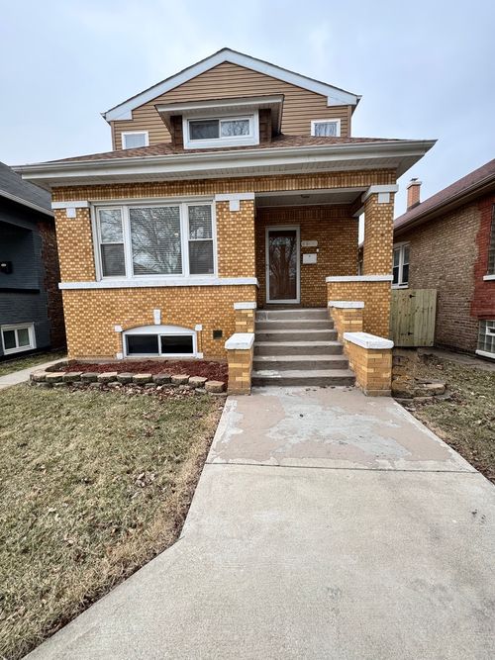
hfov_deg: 85.7
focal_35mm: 14
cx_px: 248
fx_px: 267
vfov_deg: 102.1
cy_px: 330
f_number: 2.2
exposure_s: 1/99
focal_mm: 2.22
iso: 50
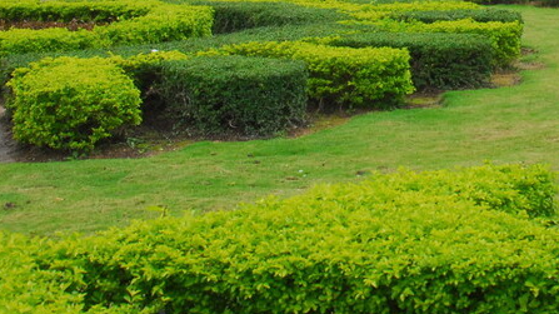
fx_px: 1378
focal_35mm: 93
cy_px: -78
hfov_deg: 22.2
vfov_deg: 12.6
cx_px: 545
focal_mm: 22
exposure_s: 1/125
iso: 400
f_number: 9
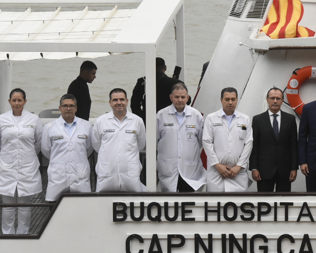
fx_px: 2235
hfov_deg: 8.0
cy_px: 128
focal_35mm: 239
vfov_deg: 6.5
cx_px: 316
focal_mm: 125
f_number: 8
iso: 4000
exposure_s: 1/500
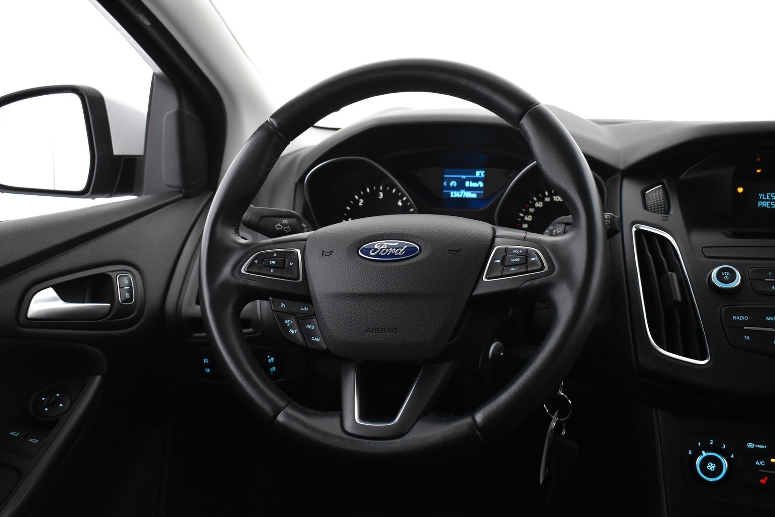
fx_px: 872
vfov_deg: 33.0
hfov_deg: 47.9
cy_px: 258
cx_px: 388
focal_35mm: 40
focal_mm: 27
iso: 2800
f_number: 4
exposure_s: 1/40
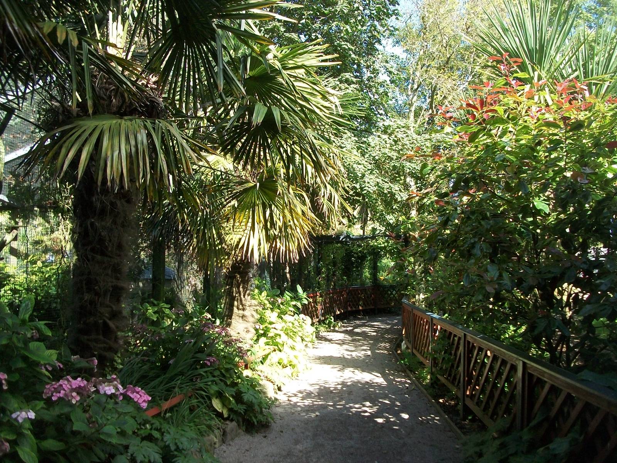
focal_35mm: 32
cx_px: 308
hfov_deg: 56.8
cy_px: 232
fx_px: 570
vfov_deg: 44.2
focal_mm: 5.7
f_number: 2.9
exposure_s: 1/500
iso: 238
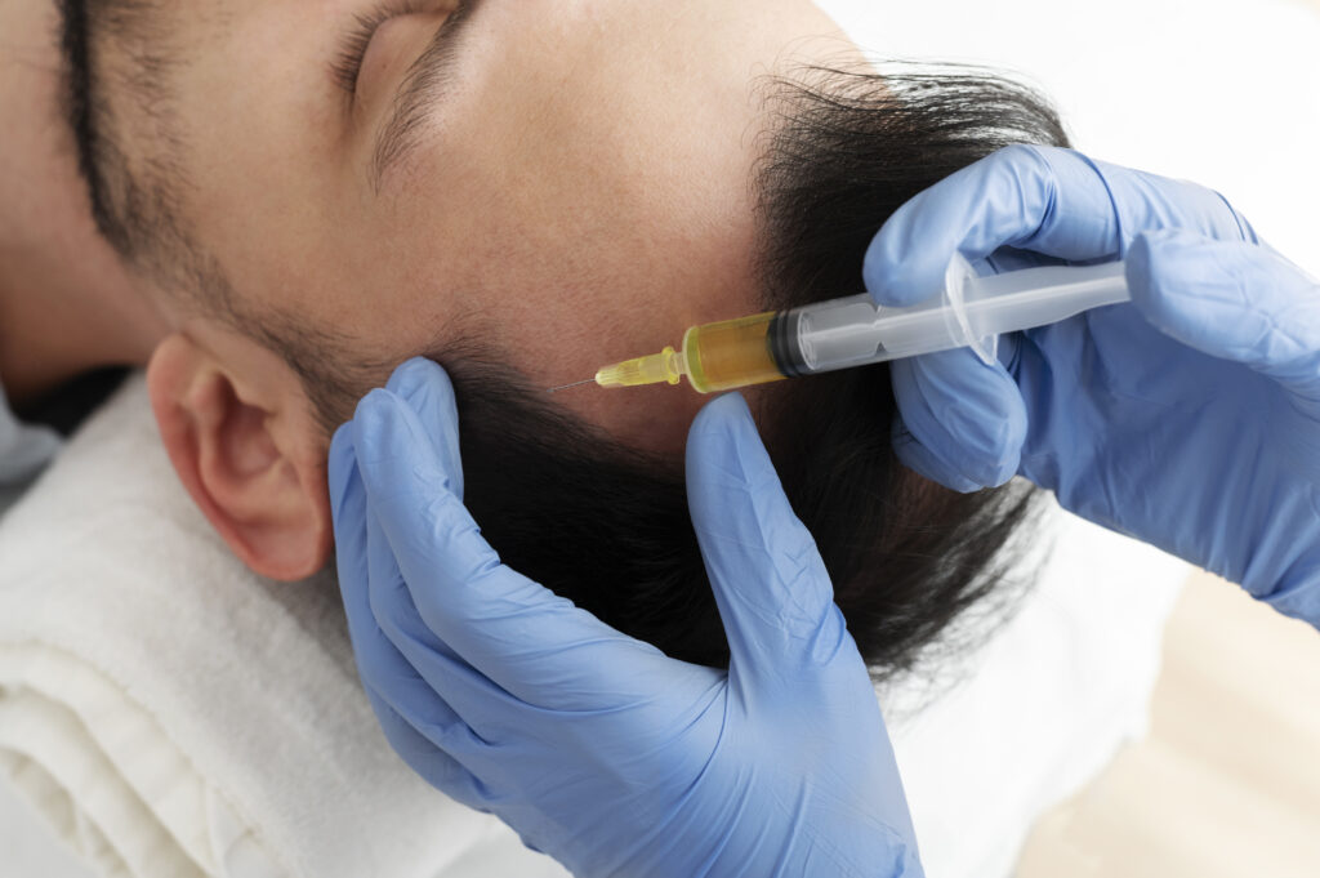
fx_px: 1832
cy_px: 439
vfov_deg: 26.9
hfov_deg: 39.6
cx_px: 660
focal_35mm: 50
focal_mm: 50
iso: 640
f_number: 5.6
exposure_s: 1/250
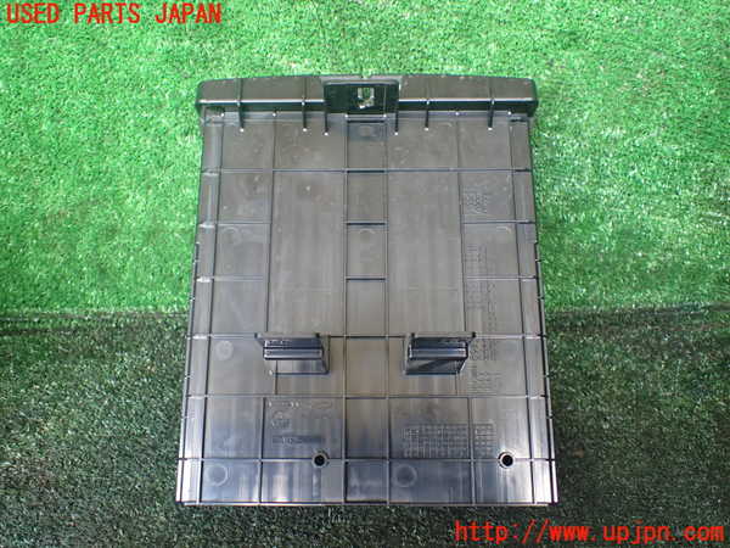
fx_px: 633
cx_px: 365
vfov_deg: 46.8
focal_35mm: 30
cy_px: 274
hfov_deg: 60.0
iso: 500
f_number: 2.3
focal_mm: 5.4
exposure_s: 1/125
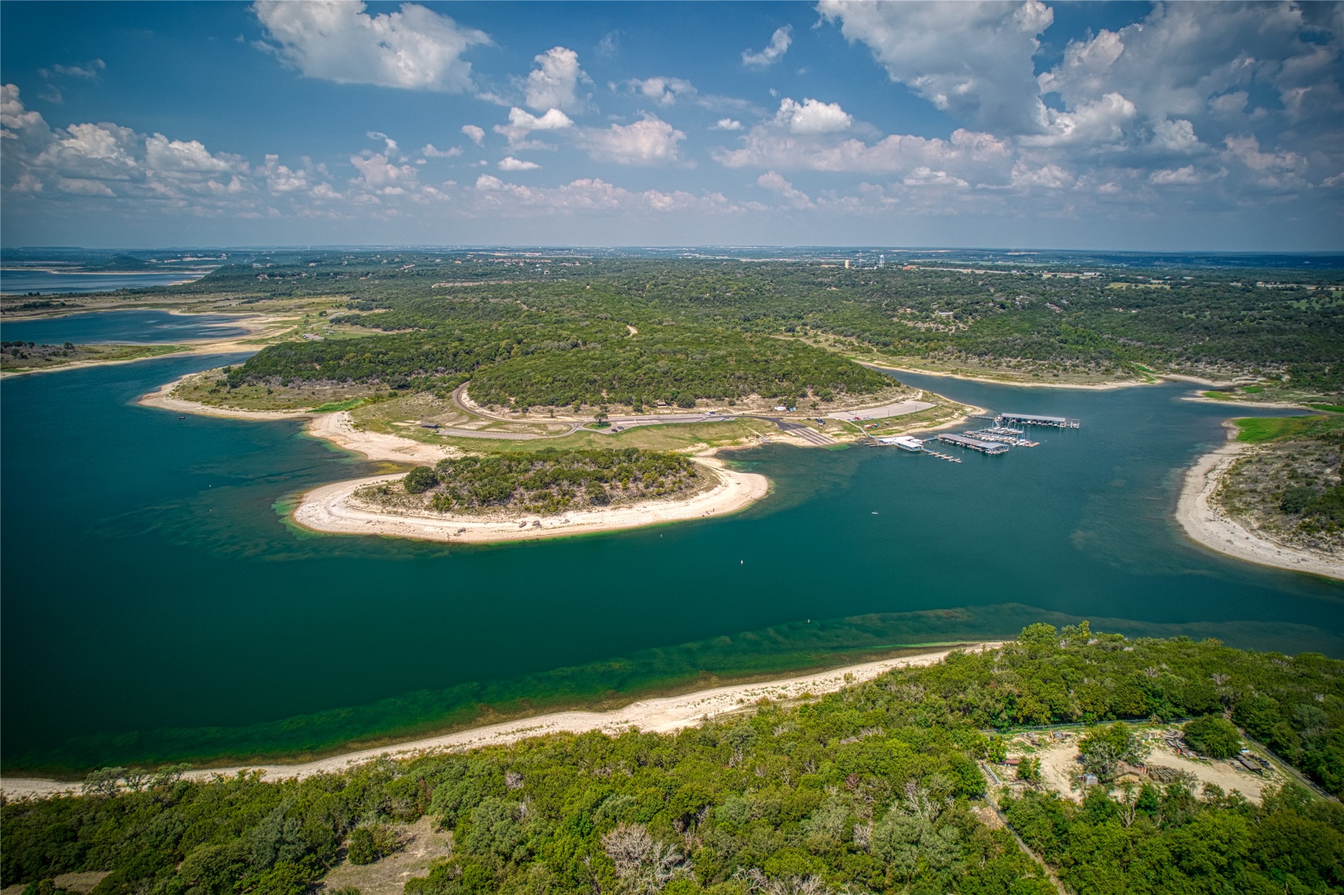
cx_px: 672
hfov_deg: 78.6
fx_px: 821
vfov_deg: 57.2
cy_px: 448
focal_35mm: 22
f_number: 2.8
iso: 100
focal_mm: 8.38
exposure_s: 1/100
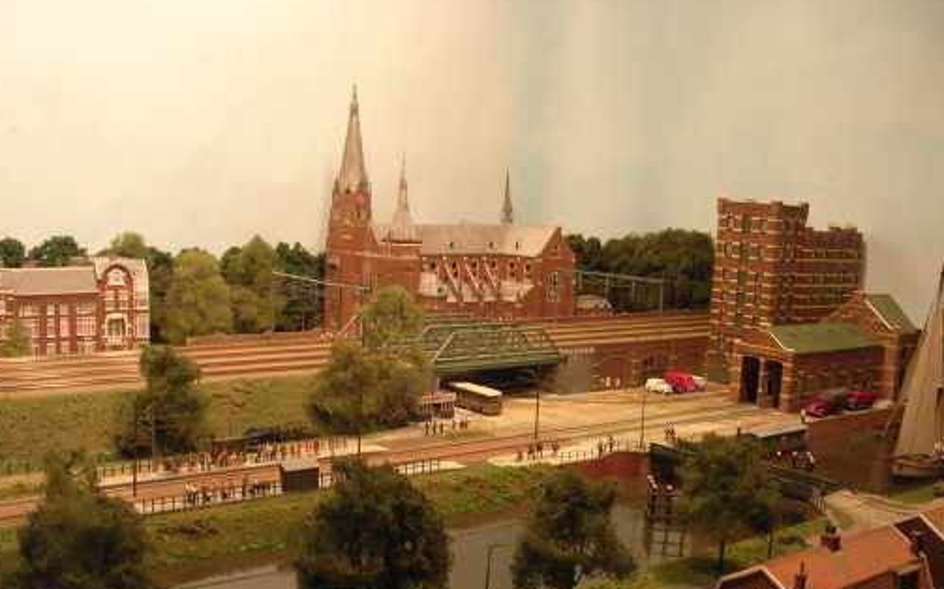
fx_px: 1054
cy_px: 332
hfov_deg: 48.2
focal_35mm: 41
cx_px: 467
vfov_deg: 31.2
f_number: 2.8
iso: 100
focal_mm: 5.8
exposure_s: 1/30.4
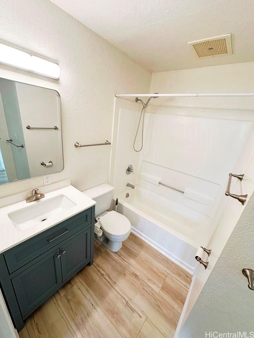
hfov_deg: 85.7
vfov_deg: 102.1
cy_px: 169
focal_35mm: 14
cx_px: 127
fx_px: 137
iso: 160
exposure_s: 1/120
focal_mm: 2.22
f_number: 2.2
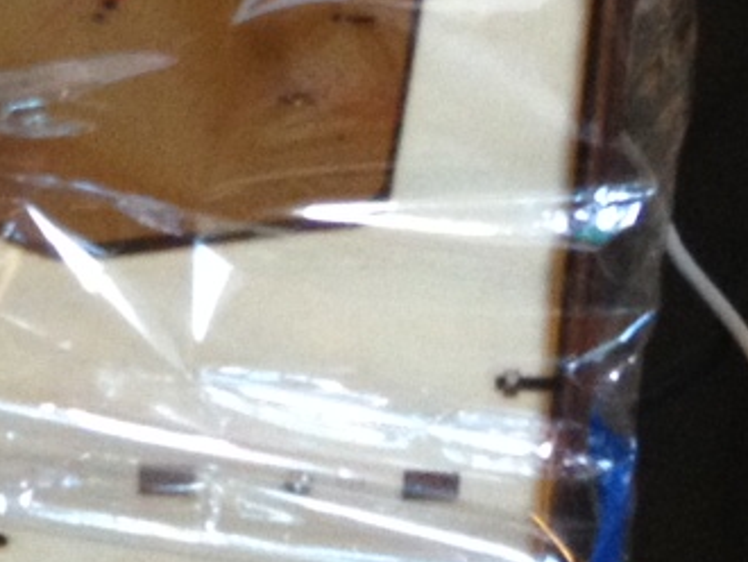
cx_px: -331
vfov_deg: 8.2
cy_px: -562
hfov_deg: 11.0
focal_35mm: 173
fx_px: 3741
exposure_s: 1/20
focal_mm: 4.28
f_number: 2.4
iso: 200
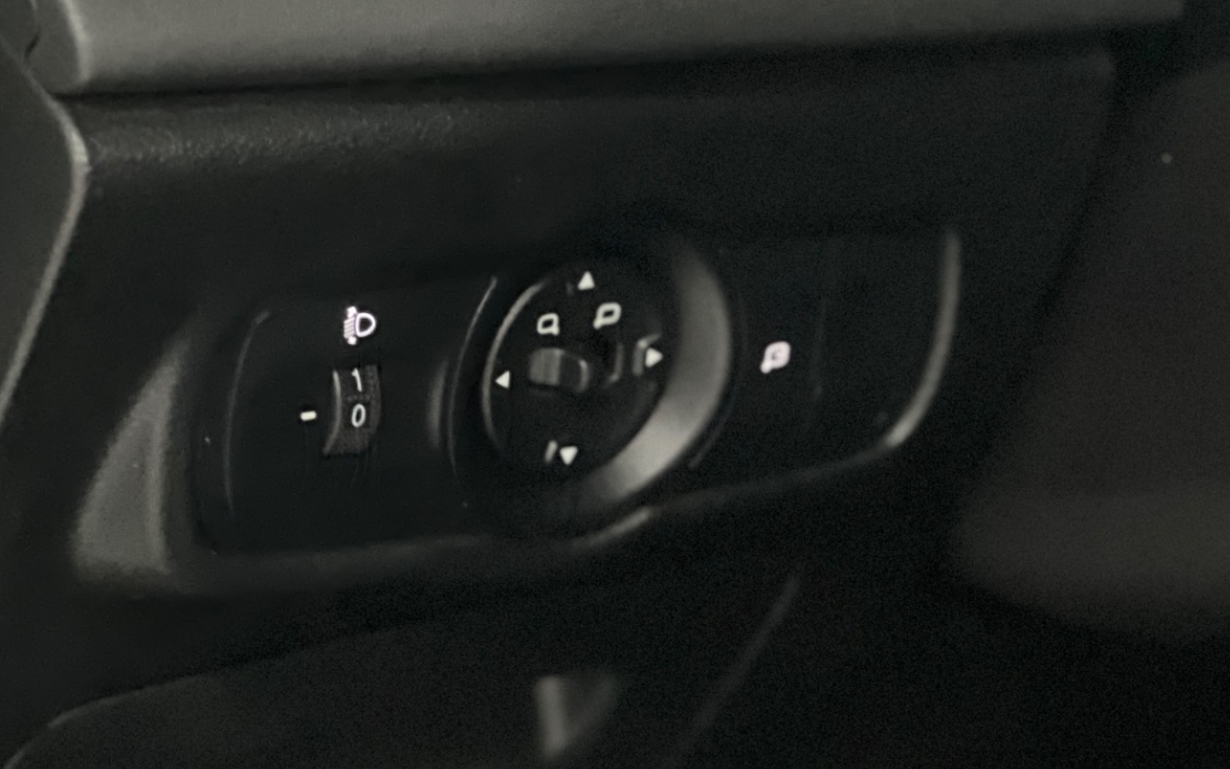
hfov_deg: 14.8
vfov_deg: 9.3
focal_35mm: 141
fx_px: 4728
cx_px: 776
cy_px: 71
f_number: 2.8
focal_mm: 9
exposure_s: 1/15
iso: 2000
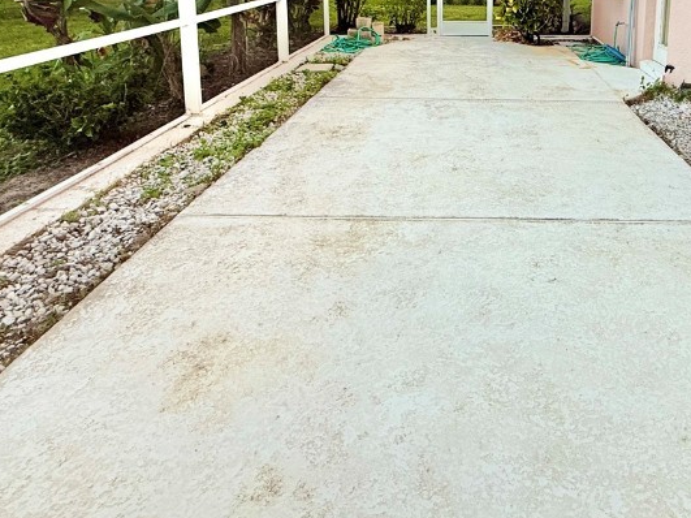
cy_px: 27
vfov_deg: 45.2
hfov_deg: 63.4
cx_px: 470
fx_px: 539
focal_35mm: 27
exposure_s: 1/99
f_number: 2.2
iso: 160
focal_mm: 2.22
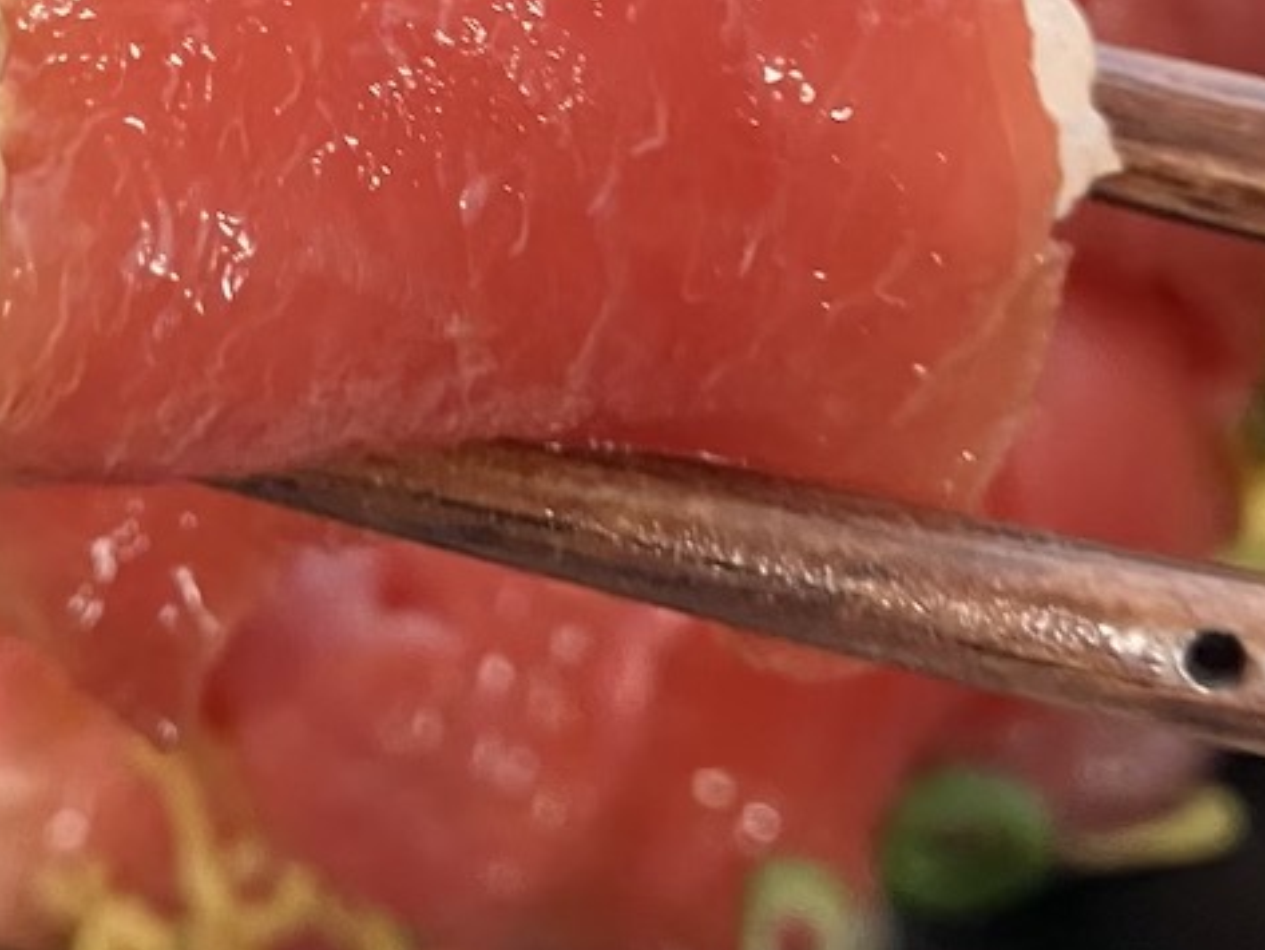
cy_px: -43
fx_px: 2595
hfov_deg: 26.6
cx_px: 166
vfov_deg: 20.0
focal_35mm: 71
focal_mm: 3.99
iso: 160
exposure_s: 1/59
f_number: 1.8
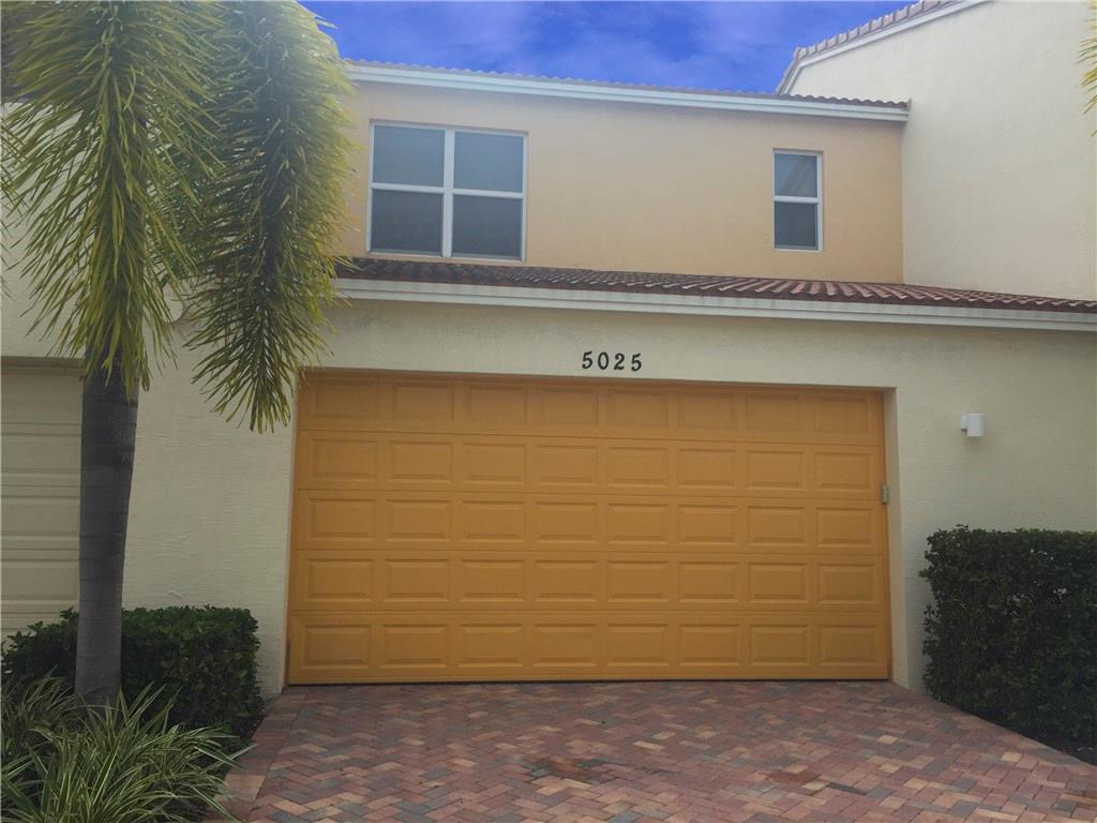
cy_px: 412
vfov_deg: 48.2
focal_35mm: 29
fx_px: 919
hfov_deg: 61.7
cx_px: 548
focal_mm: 4.15
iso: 32
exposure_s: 1/1200
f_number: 2.2
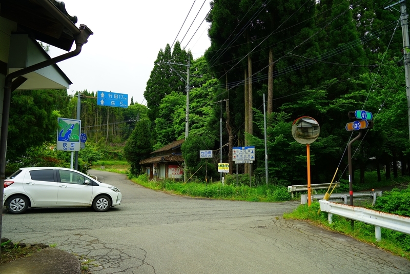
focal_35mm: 24
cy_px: 137
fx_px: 273
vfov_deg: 53.2
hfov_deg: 73.7
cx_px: 205
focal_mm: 24
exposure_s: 1/800
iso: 400
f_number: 4
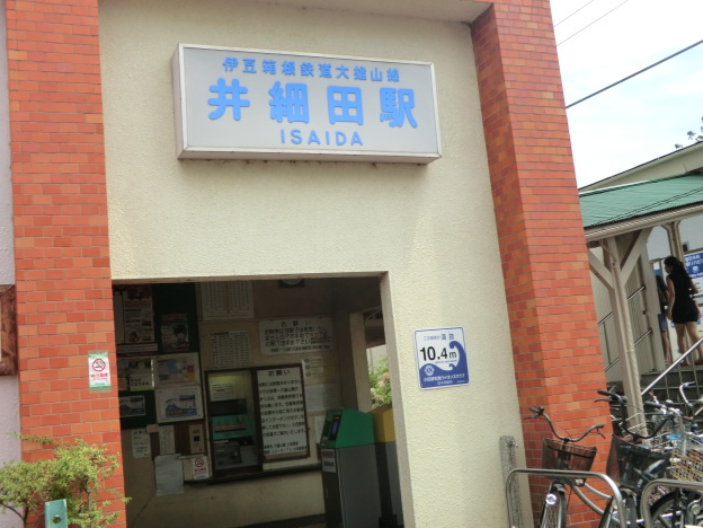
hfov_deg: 45.8
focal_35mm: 41
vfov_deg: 35.1
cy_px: 261
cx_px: 357
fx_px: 833
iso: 80
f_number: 3.8
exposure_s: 1/640
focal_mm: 7.1
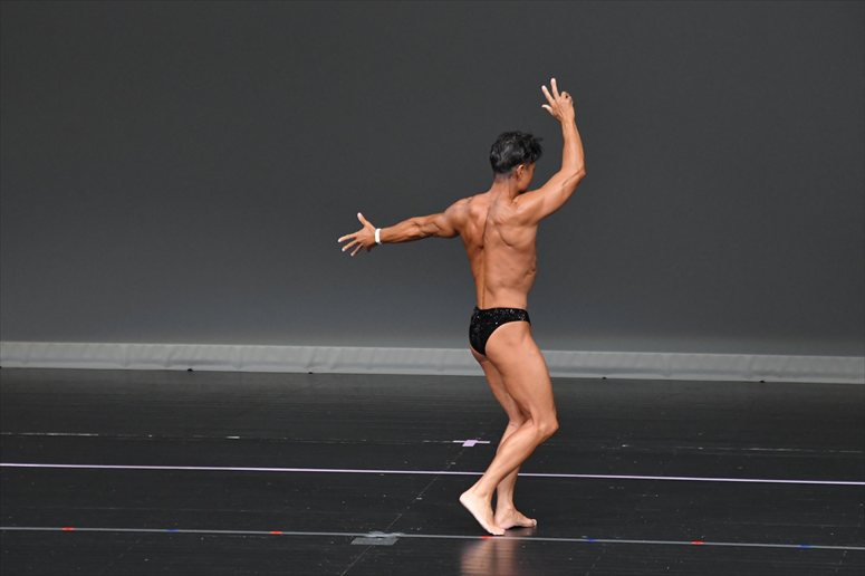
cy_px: 288
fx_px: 6845
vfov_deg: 4.8
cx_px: 432
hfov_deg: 7.2
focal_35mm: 285
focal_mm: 190
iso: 4000
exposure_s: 1/400
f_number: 5.6
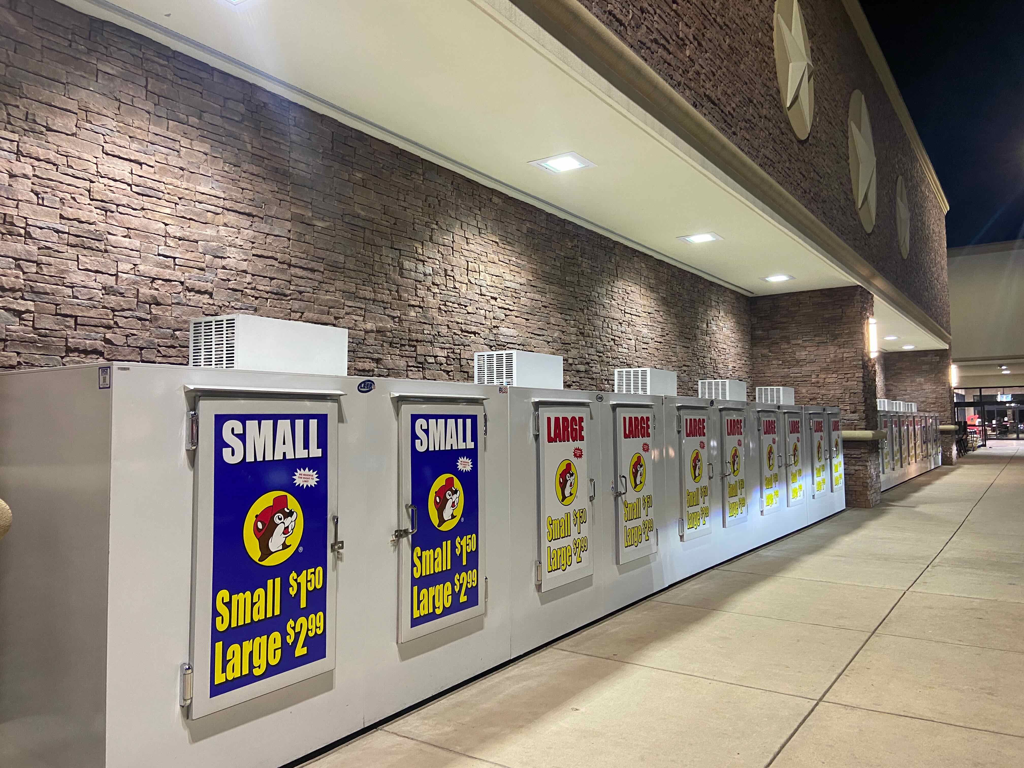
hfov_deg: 67.3
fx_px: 769
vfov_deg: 53.1
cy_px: 384
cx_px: 512
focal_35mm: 26
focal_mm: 4.25
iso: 200
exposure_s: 1/60
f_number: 1.8
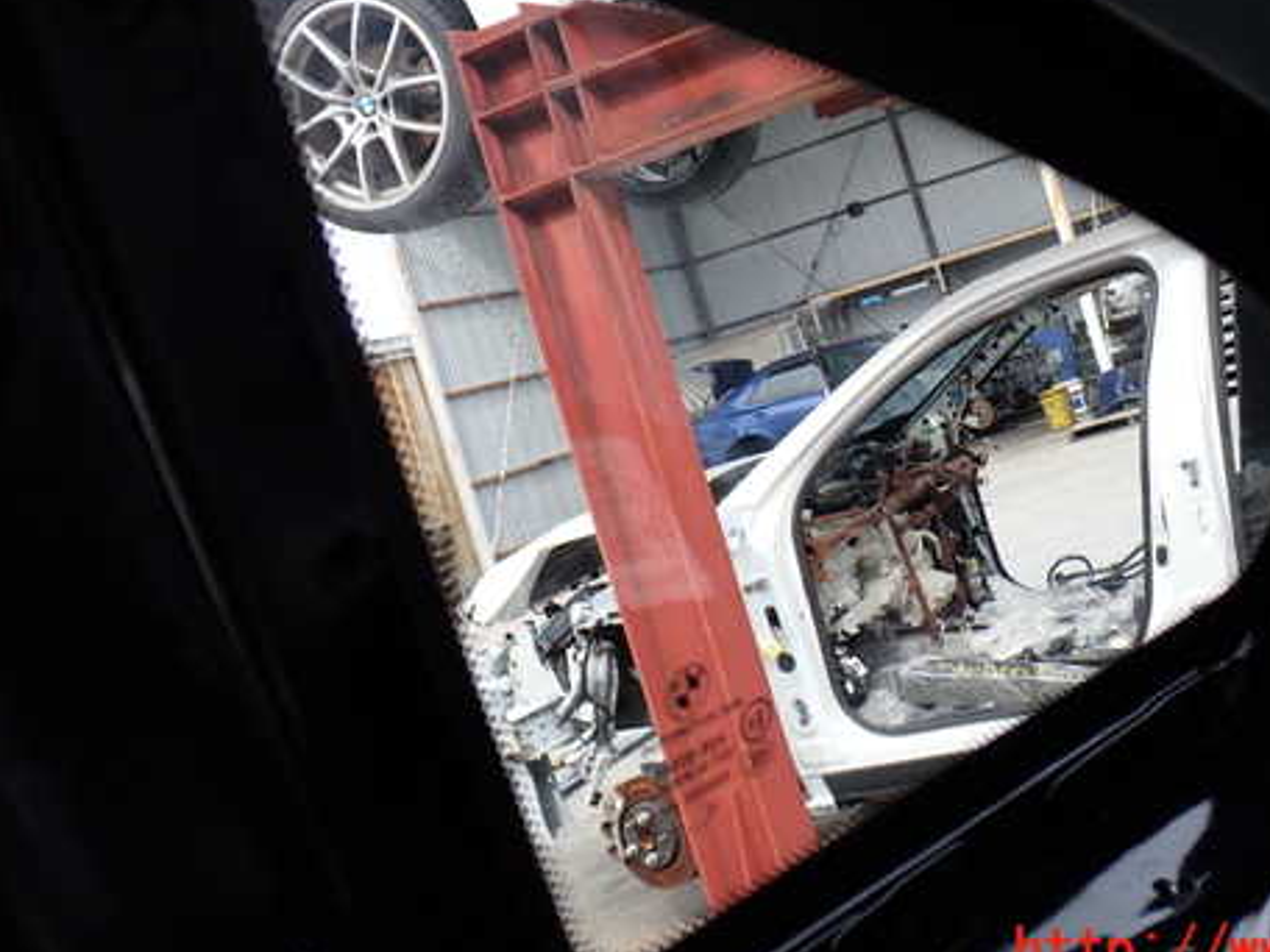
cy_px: 362
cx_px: 808
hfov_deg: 37.9
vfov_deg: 29.0
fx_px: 1834
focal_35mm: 50
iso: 100
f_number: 3.5
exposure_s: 1/125
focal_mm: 6.83
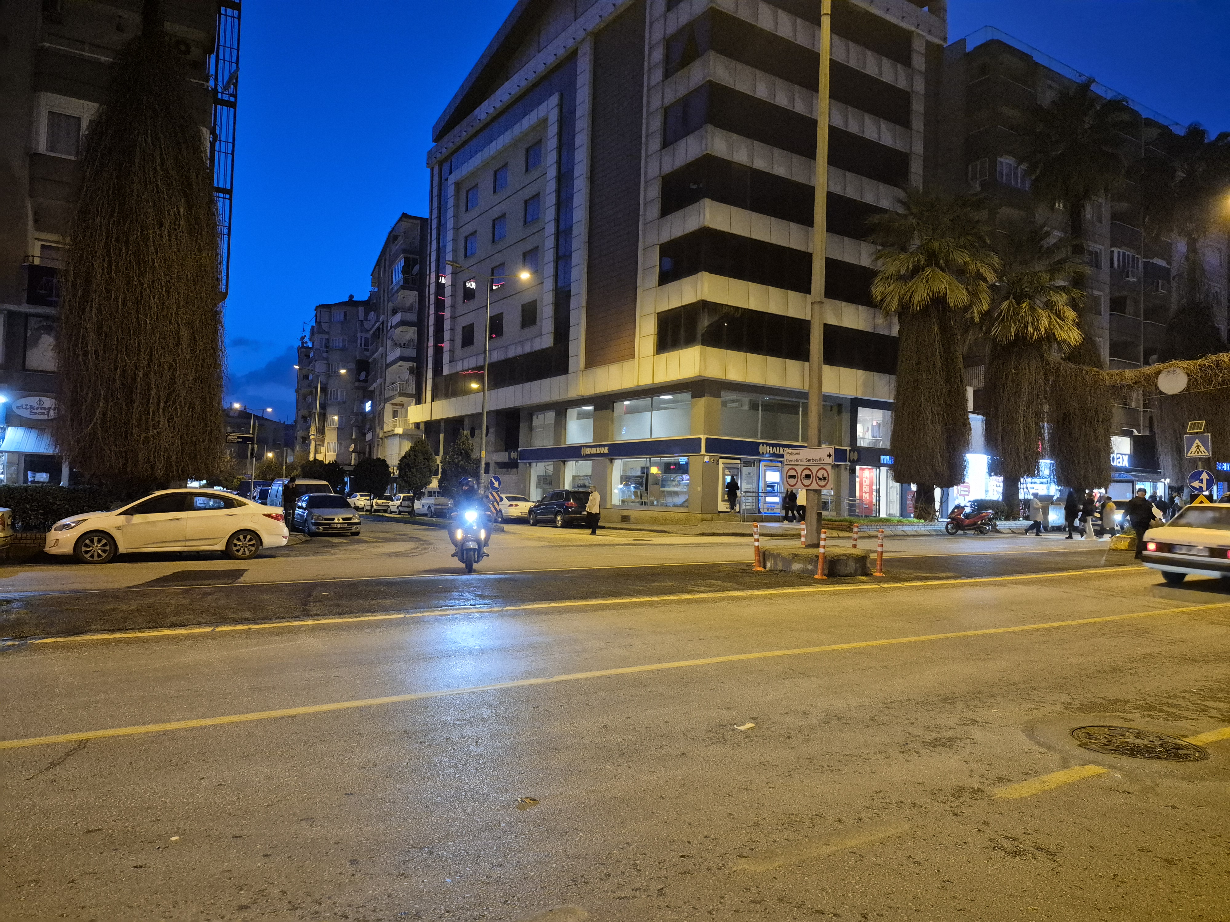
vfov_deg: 58.9
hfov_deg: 73.9
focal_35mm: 23
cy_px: 461
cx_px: 615
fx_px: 817
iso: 2000
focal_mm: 5.4
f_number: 1.8
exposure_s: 1/100
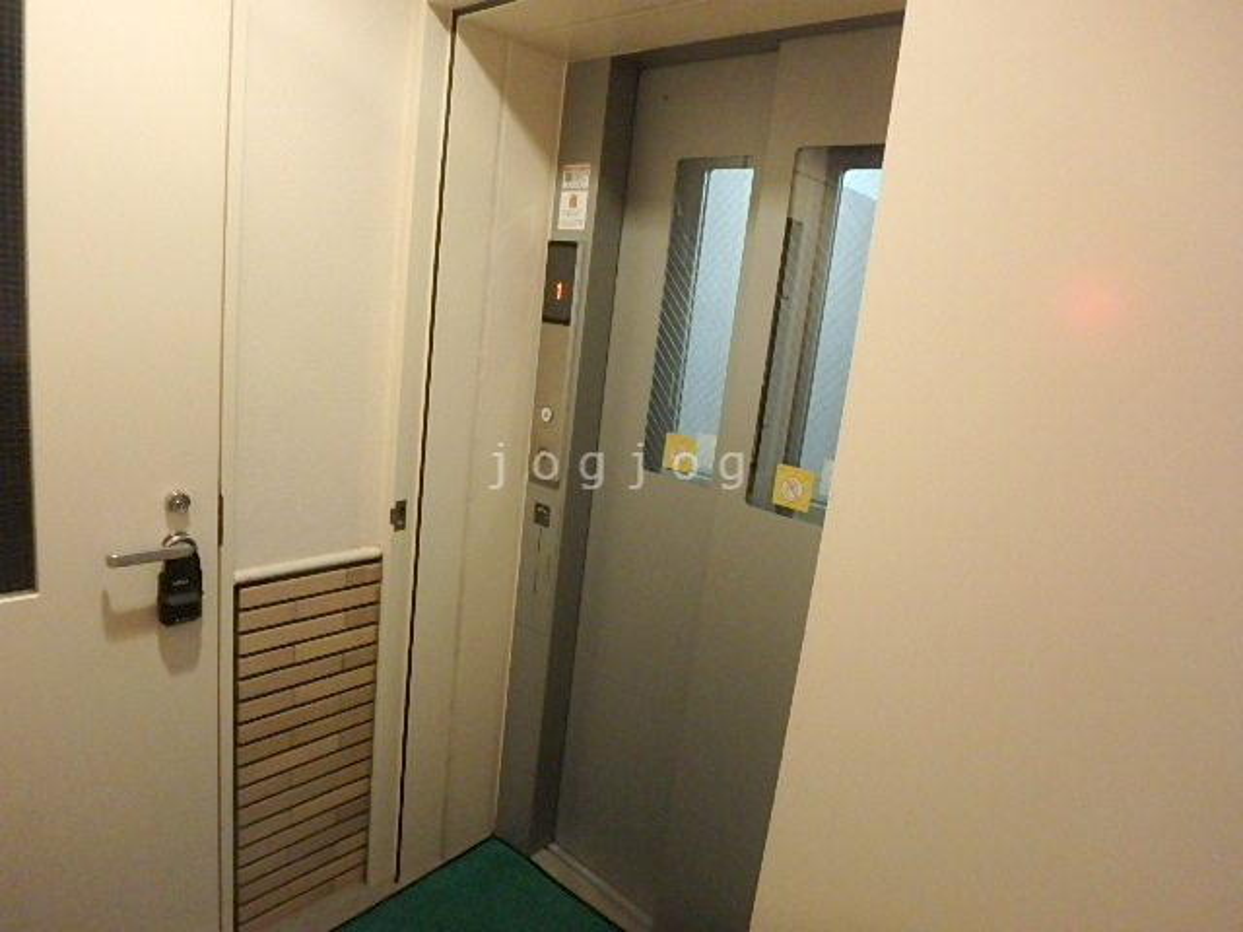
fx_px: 754
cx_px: 622
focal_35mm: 21
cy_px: 466
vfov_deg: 63.4
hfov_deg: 79.0
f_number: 3.5
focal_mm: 3.7
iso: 800
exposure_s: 1/20
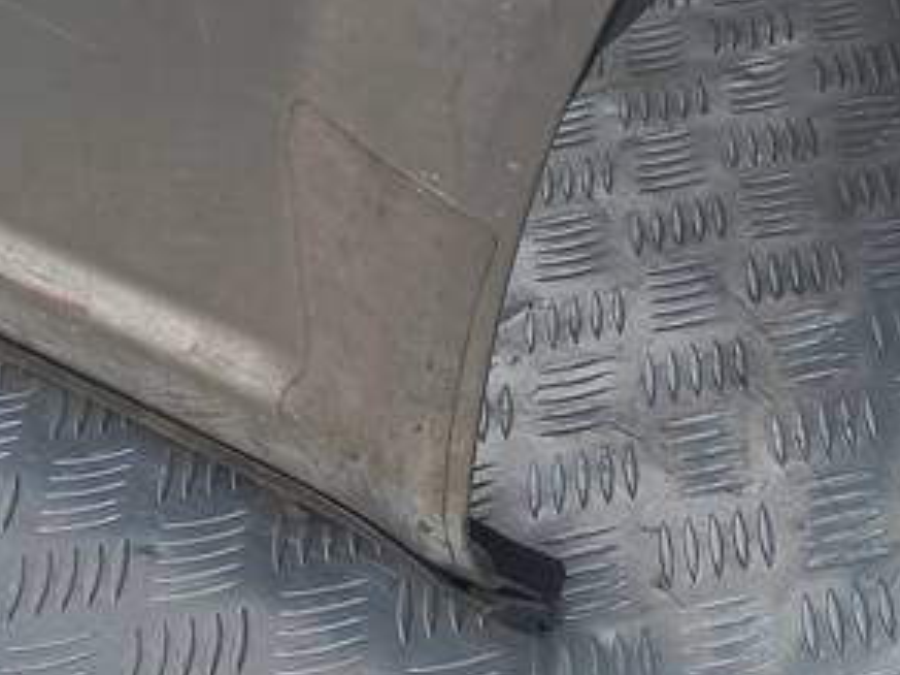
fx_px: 2287
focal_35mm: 88
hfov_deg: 20.9
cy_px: -378
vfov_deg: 15.3
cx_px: 1061
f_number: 1.8
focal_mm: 4.6
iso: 32
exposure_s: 1/100
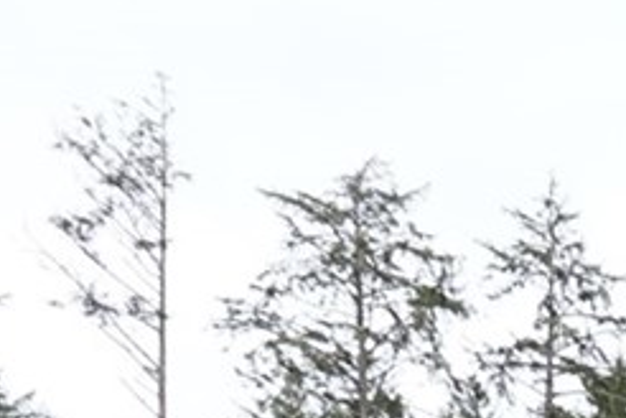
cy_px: 1017
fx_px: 1582
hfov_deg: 18.7
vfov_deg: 12.0
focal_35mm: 91
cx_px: 1033
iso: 3200
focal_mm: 14
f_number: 4
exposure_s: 1/8000
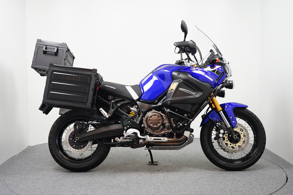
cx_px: 146
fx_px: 391
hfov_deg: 41.1
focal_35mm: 48
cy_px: 98
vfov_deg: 28.1
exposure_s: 1/60
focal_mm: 48
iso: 1000
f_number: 4.5
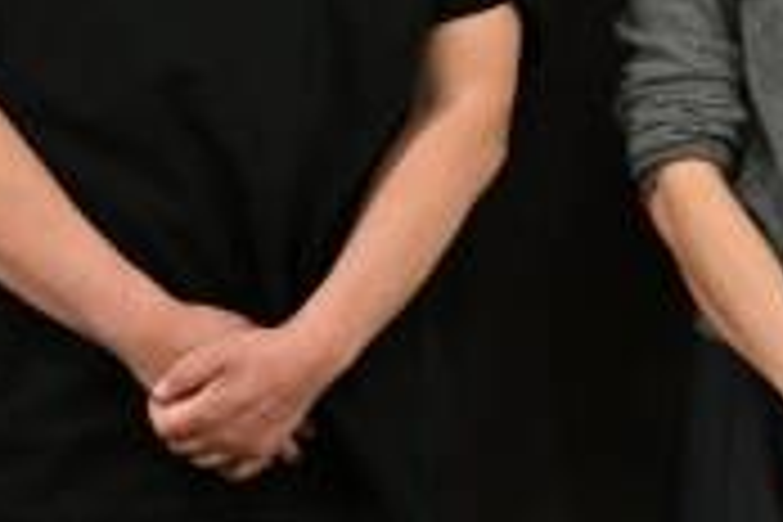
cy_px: -135
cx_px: 1125
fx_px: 8308
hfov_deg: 5.4
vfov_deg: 3.6
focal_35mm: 382
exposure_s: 1/160
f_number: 8
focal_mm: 104
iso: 3200
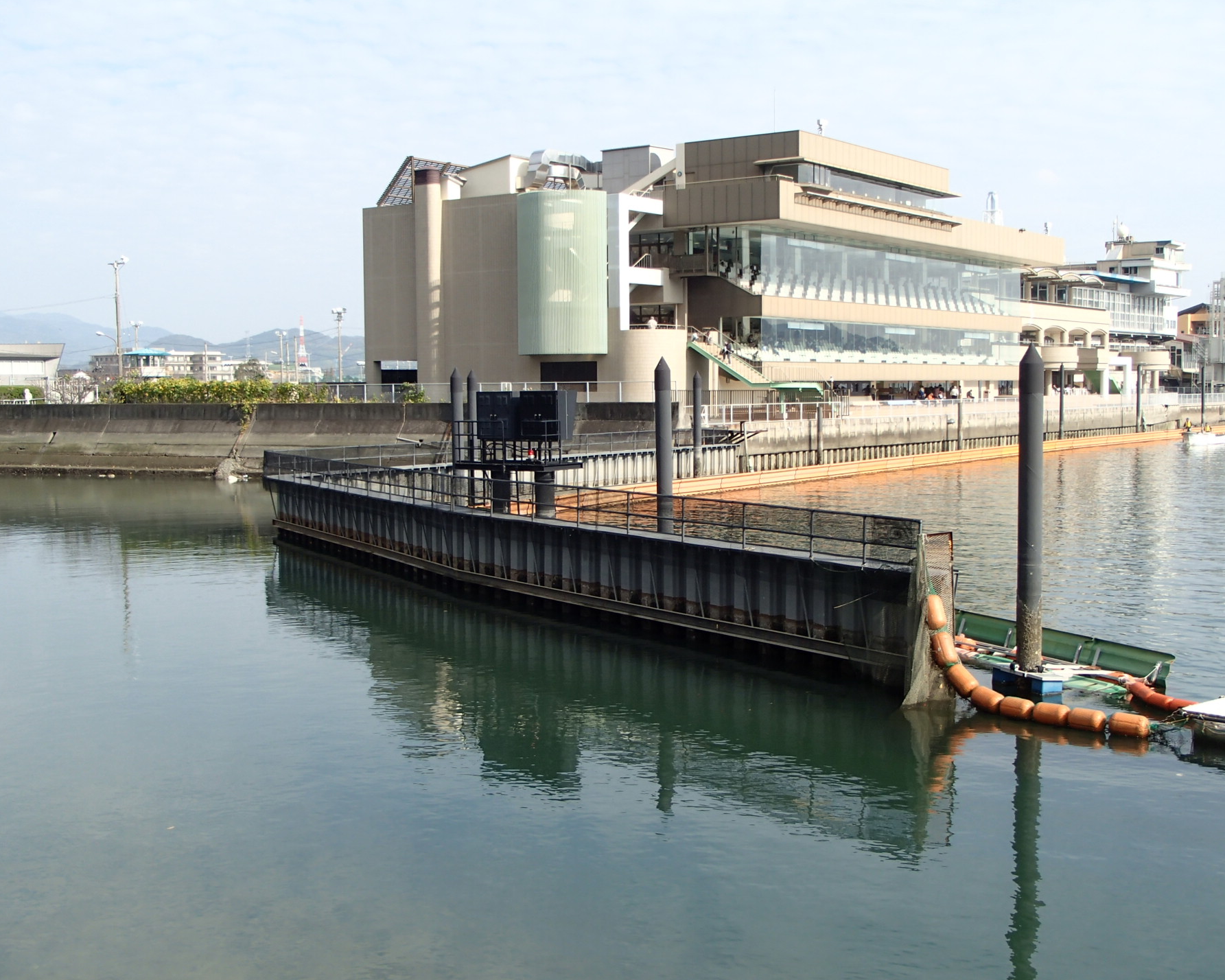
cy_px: 491
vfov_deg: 35.7
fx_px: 1523
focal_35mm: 42
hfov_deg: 43.8
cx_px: 611
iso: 100
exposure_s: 1/400
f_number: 4.7
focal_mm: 7.28
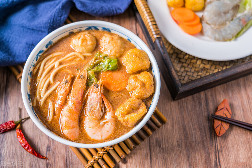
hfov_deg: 46.4
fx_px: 294
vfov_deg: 31.9
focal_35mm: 42
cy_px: 84
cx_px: 126
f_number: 5.6
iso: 100
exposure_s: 1/200
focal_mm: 42
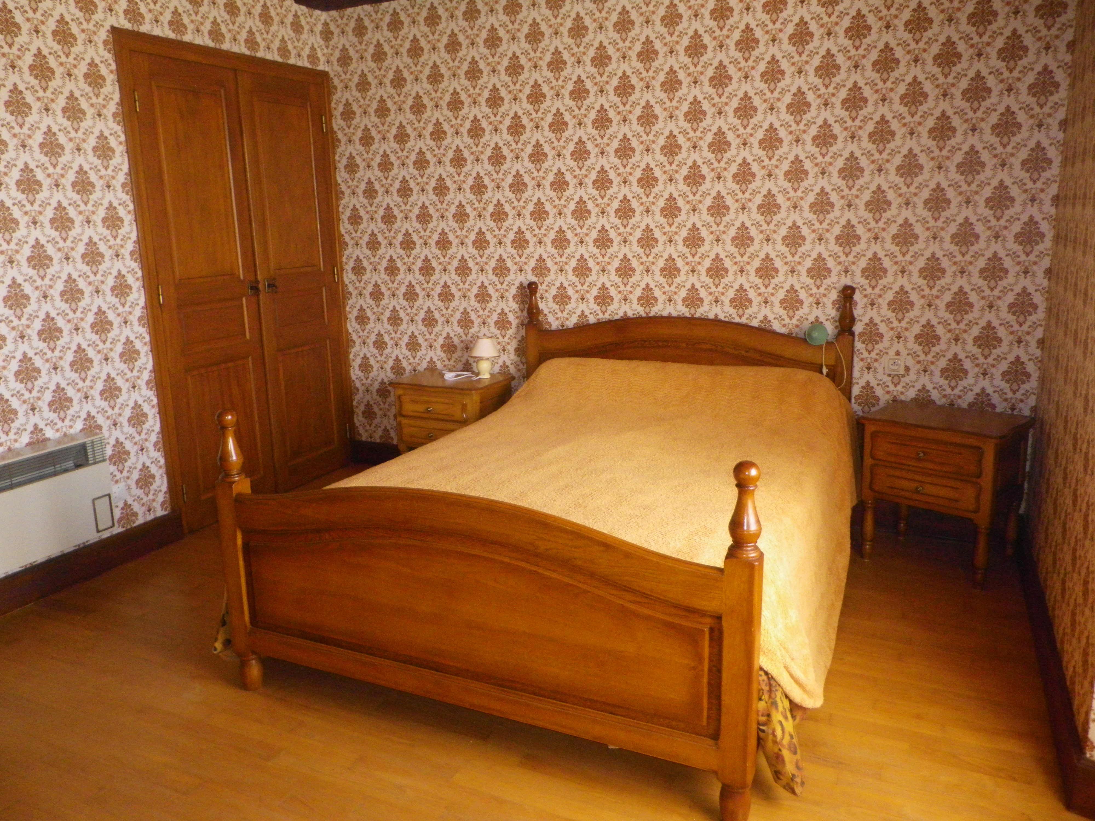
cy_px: 410
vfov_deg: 49.7
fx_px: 886
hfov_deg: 63.4
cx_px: 548
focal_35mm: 28
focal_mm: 4.9
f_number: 2.6
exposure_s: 1/60
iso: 400
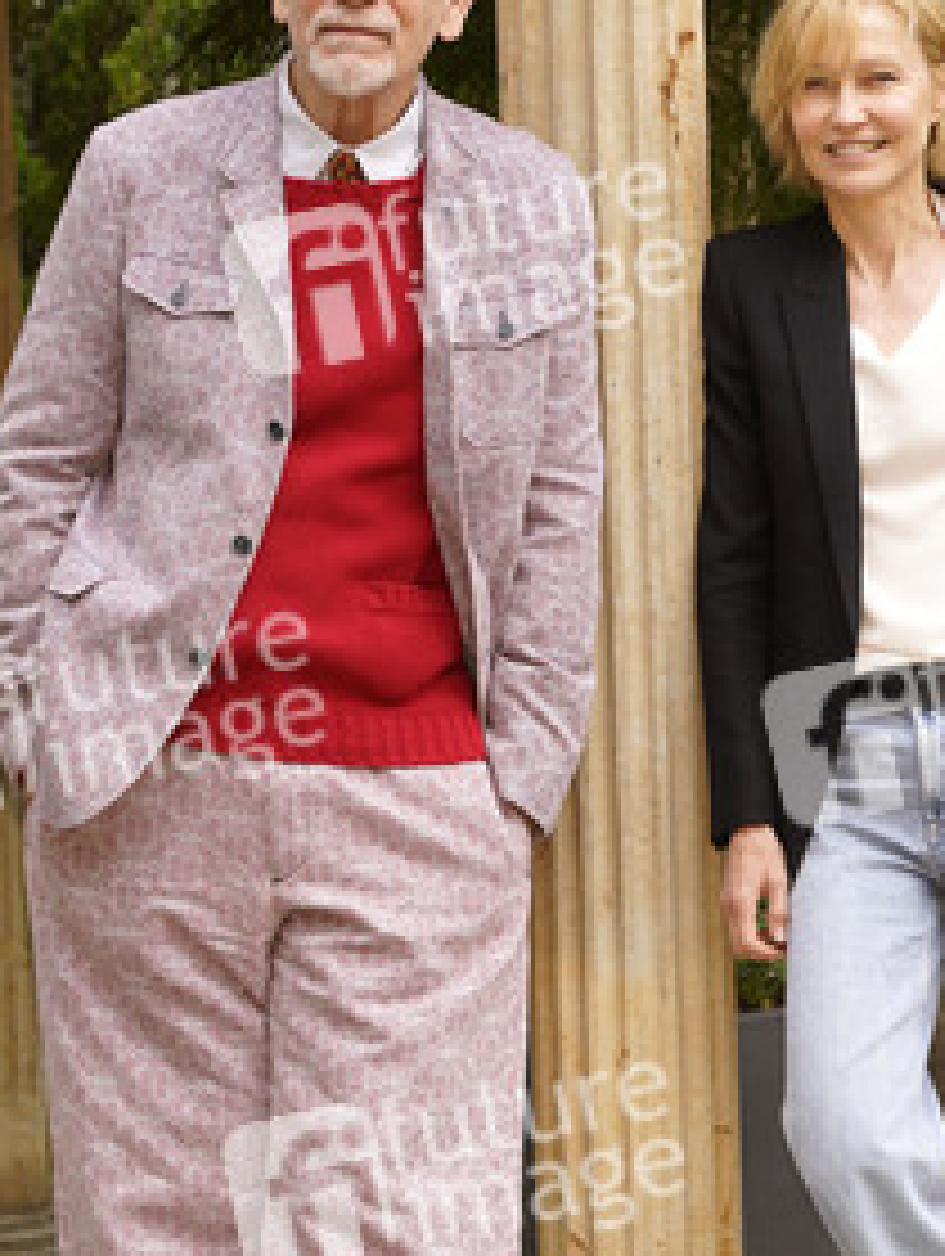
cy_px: 495
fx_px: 4394
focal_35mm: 121
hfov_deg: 12.3
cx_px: 585
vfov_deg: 16.2
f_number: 5.6
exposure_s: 1/160
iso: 100
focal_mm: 88
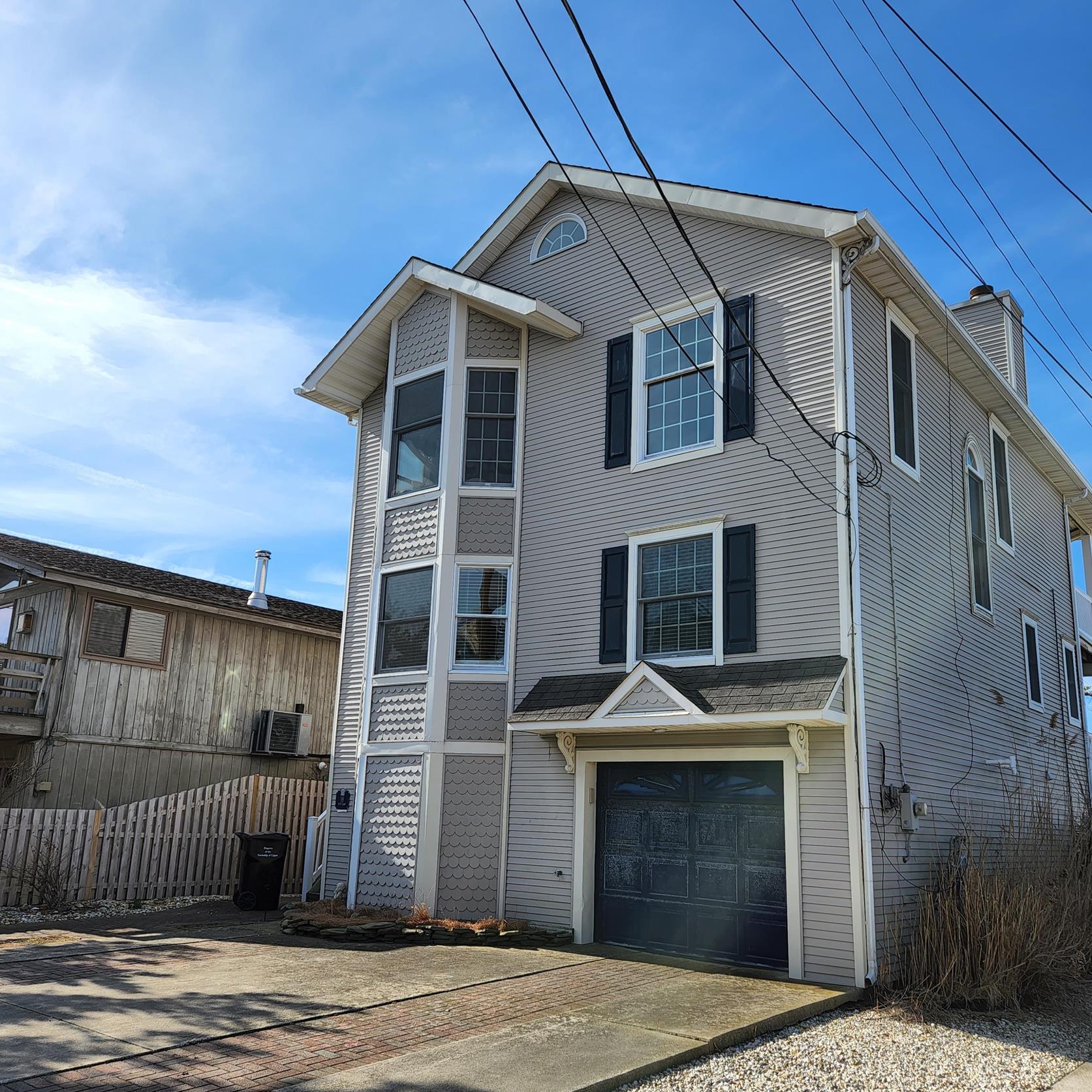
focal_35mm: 28
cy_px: 584
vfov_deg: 57.2
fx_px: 999
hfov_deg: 57.3
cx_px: 549
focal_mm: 5.4
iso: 20
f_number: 1.8
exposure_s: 1/1325
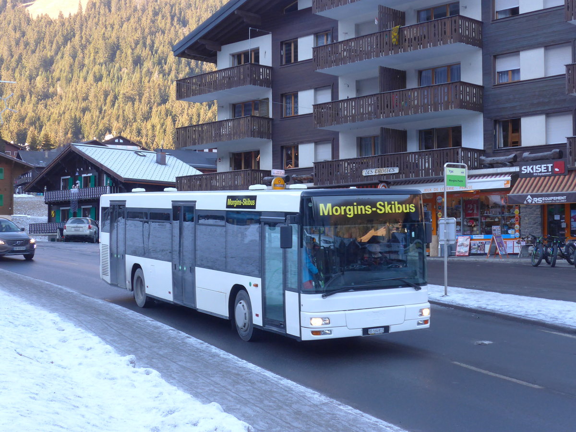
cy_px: 216
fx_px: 915
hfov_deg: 34.9
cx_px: 288
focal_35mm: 55
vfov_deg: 26.6
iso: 250
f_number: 3.4
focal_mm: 11.3
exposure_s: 1/250
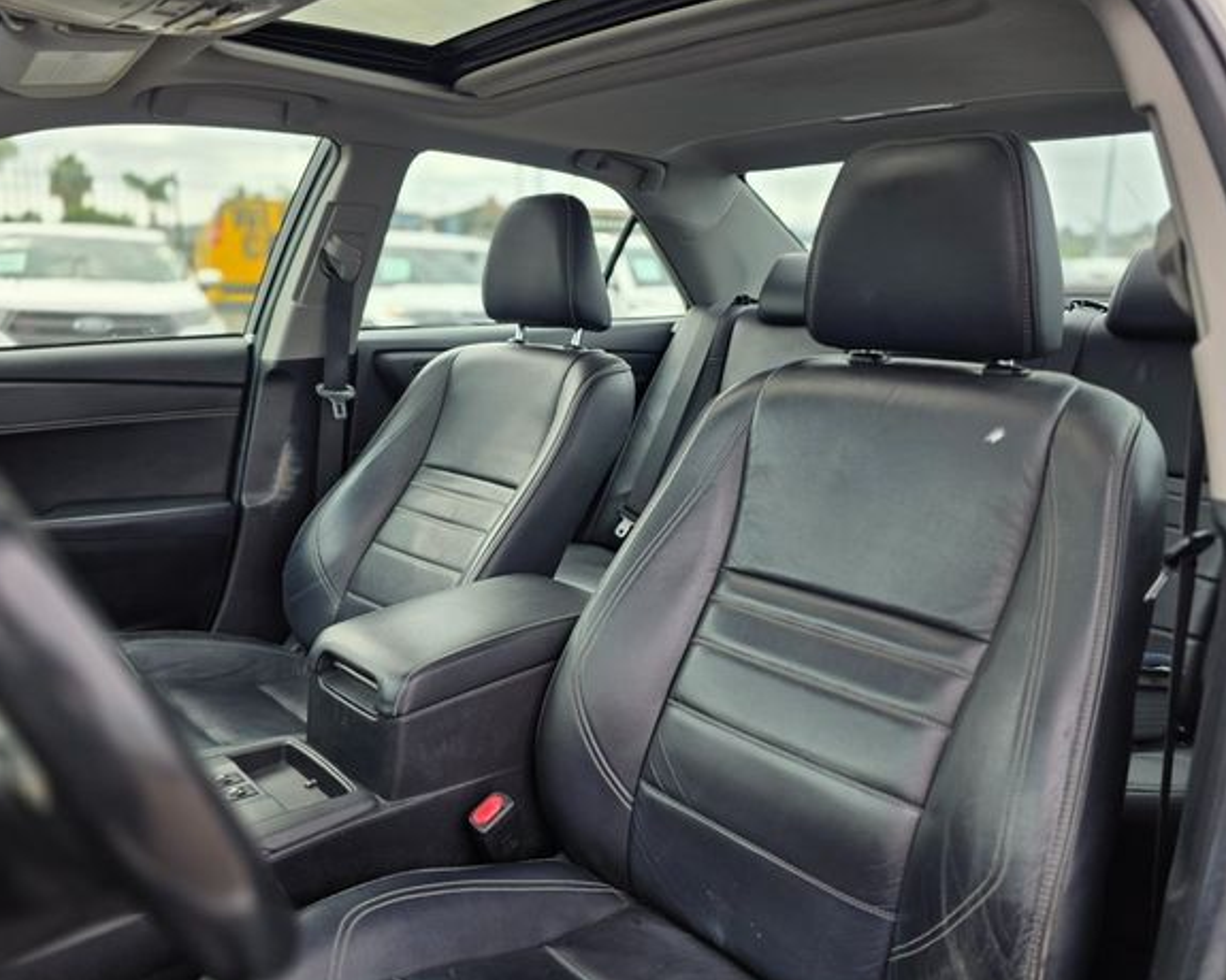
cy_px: 488
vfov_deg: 56.8
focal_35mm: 25
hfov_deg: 68.1
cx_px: 580
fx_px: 907
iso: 40
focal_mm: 6.3
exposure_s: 1/359
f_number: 1.7
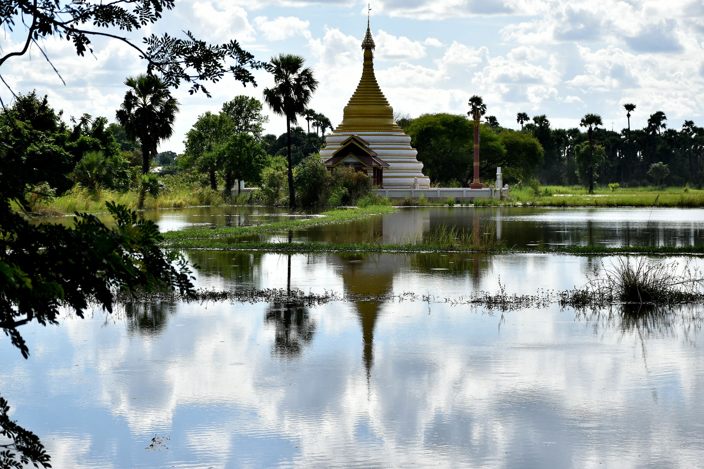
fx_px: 1760
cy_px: 234
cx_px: 352
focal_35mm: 90
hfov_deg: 22.6
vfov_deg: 15.2
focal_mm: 60
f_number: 7.1
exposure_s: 1/2000
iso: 400
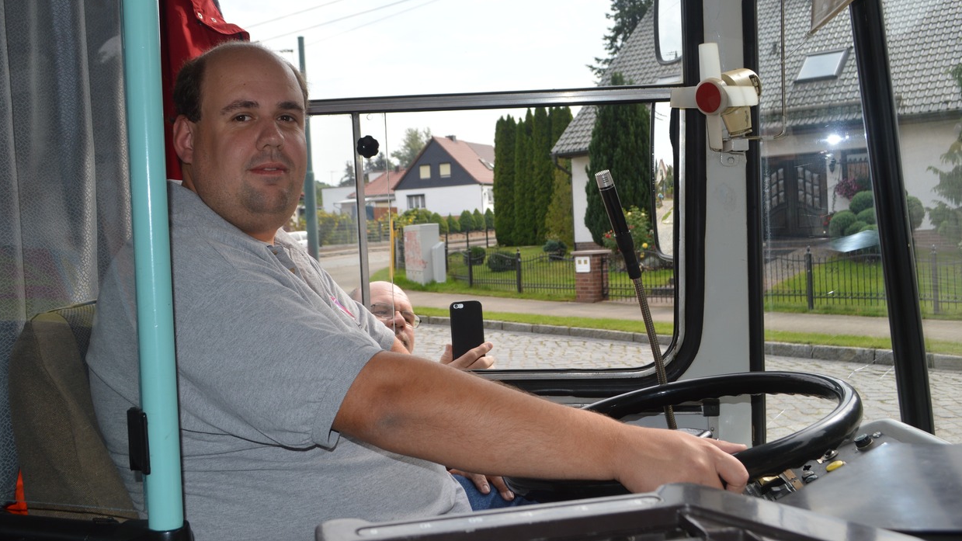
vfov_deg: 31.2
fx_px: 969
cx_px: 481
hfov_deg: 52.8
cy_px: 254
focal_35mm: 38
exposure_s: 1/200
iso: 100
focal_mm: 24
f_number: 6.3
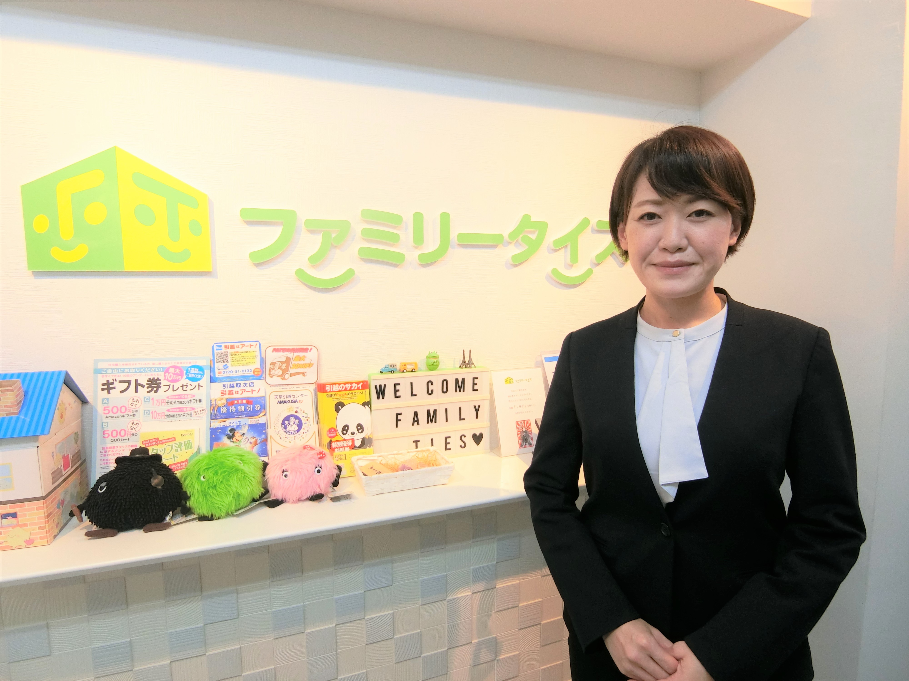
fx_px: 499
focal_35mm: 19
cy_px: 340
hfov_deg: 84.7
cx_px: 454
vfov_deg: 68.7
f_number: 2.7
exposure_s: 1/100
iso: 400
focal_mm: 4.06
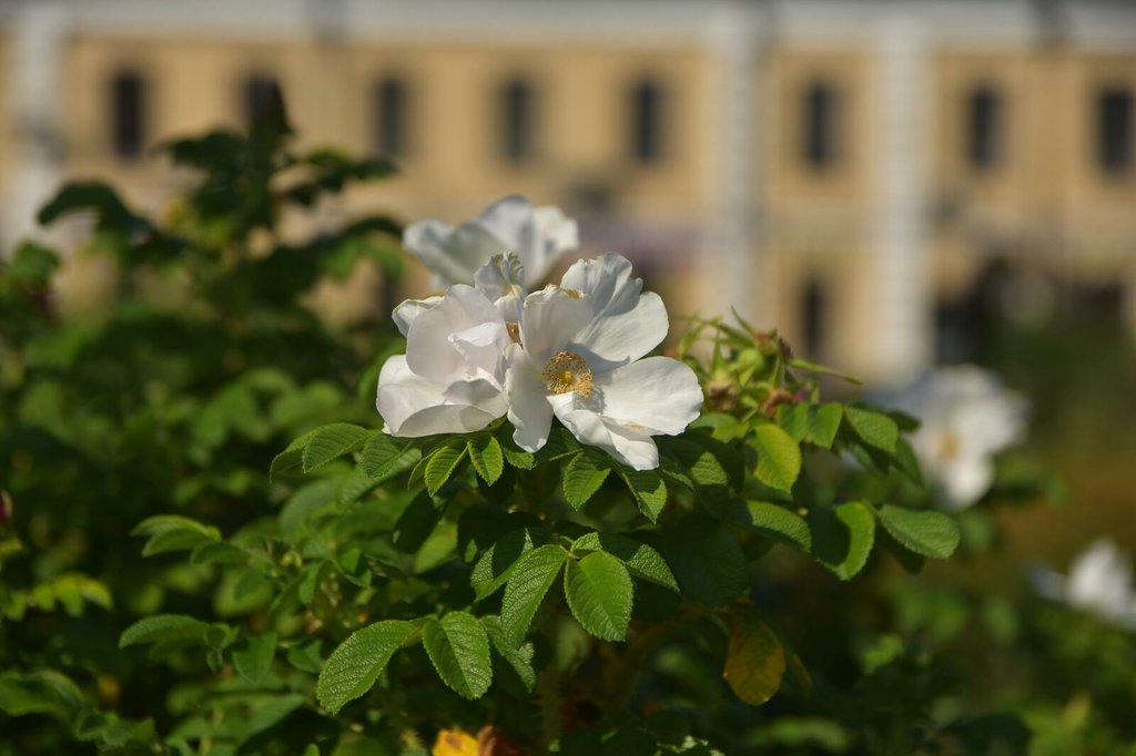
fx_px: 3312
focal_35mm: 105
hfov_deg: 19.5
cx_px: 568
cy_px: 378
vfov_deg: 13.0
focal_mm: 70
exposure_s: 1/800
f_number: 4
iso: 100
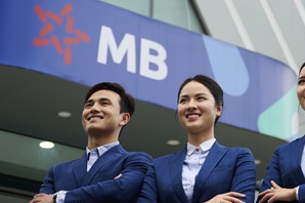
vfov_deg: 11.7
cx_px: 213
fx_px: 990
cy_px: 57
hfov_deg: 17.4
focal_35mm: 117
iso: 100
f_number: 2.8
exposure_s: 1/200
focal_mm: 52
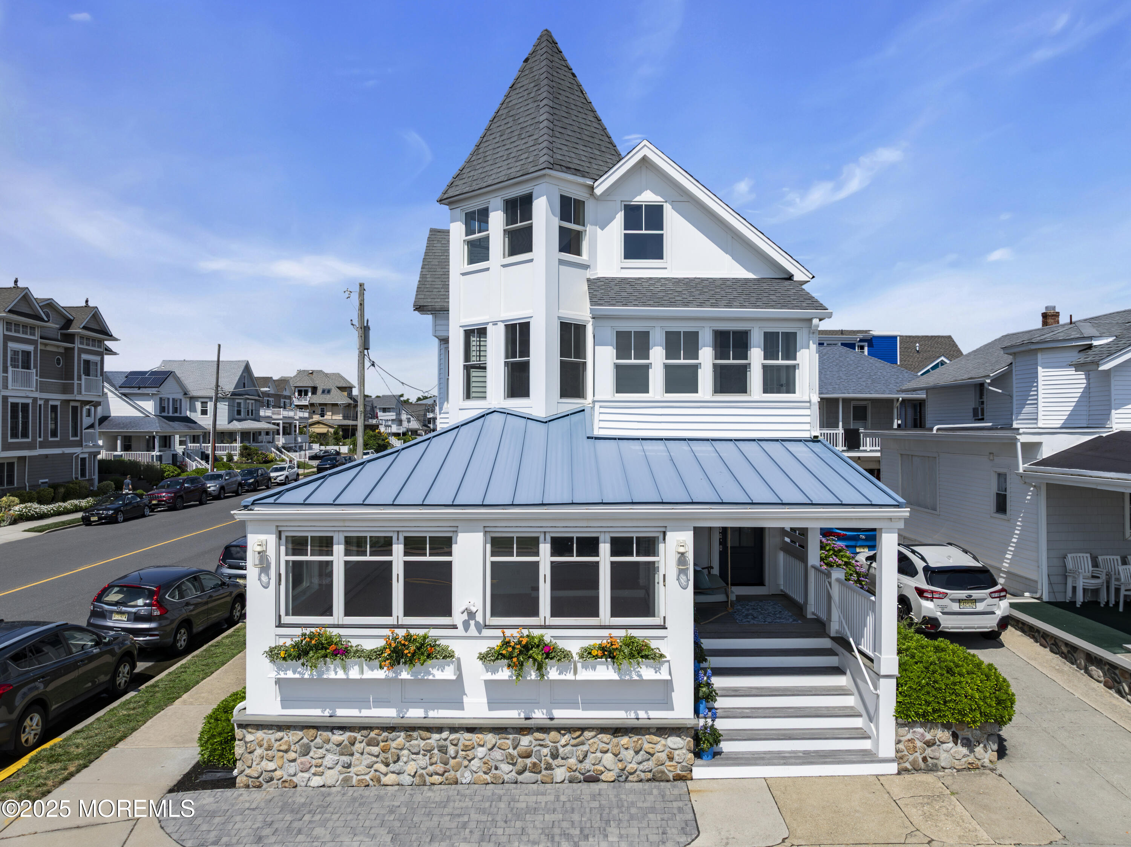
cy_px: 424
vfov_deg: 56.8
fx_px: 784
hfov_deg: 71.6
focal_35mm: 24
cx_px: 566
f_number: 2.8
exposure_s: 1/3200
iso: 100
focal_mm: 12.29
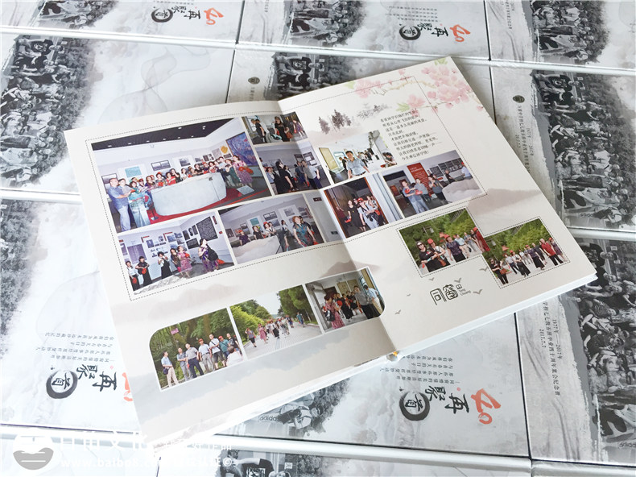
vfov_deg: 48.2
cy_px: 238
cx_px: 318
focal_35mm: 29
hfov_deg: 61.7
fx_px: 533
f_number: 2.2
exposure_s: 1/33
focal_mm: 4.15
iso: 32
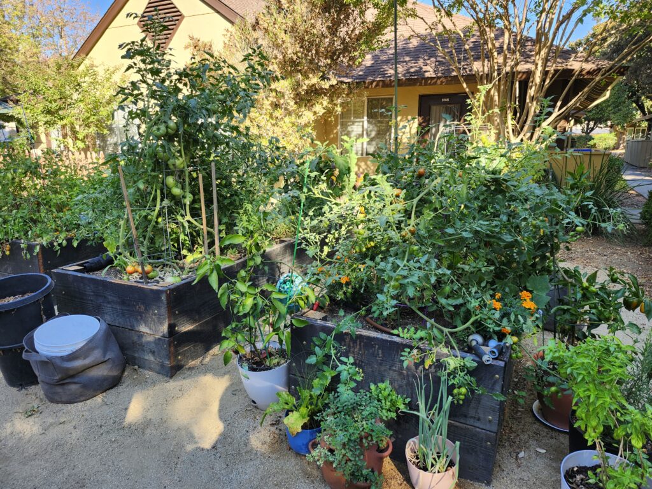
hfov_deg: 73.9
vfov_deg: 58.9
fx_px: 433
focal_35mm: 23
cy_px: 244
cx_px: 326
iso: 25
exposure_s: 1/180
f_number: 1.8
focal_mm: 5.54
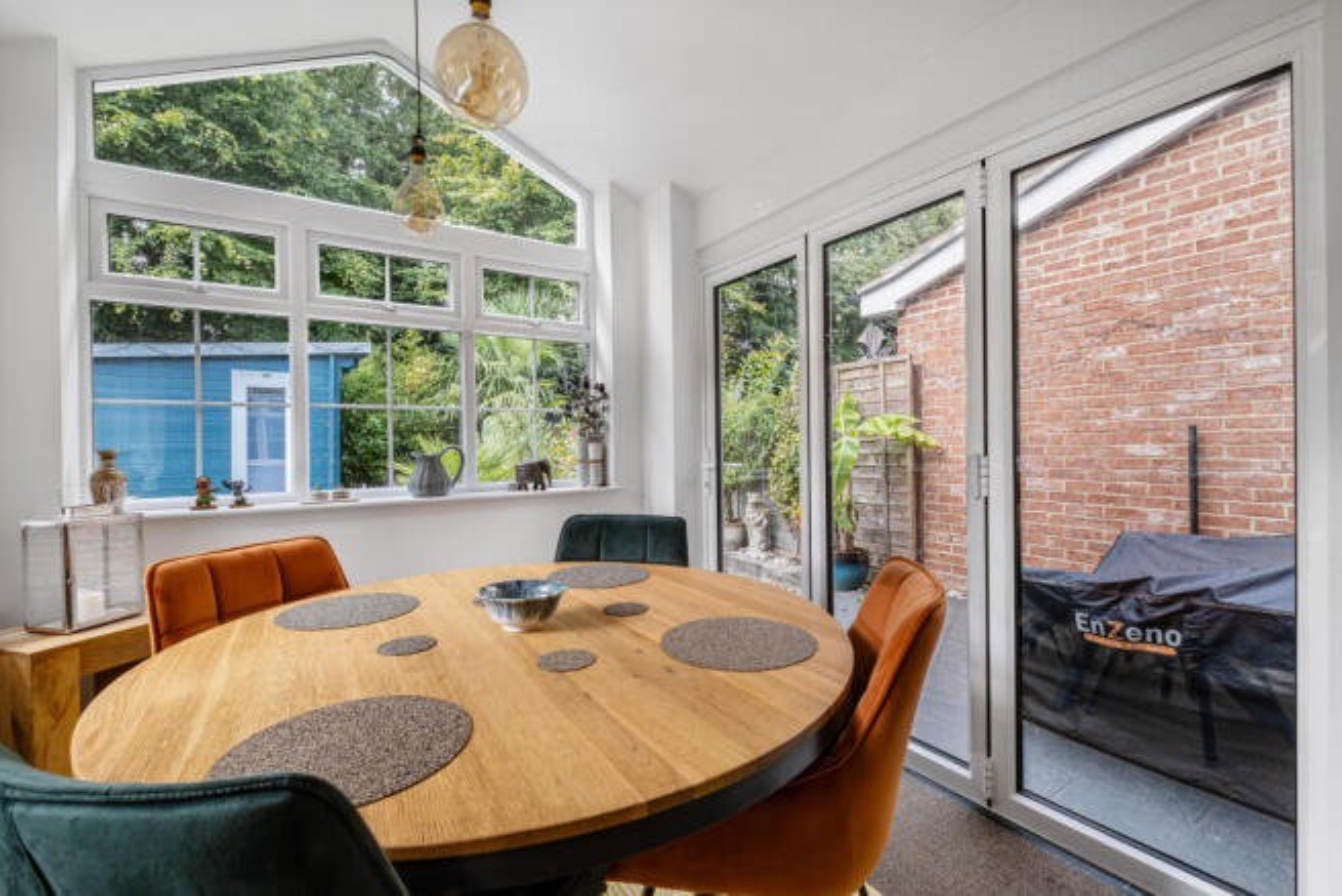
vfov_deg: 77.4
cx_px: 671
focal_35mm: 15
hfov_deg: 100.4
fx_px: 559
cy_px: 448
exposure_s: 1/10
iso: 400
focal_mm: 10
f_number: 18
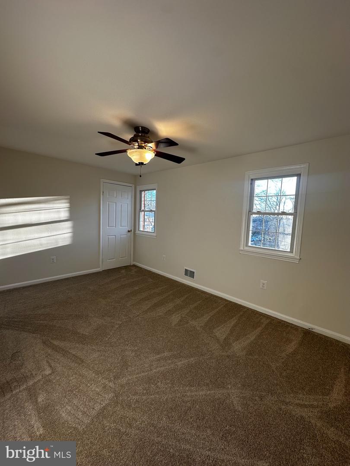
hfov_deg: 85.7
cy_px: 233
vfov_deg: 102.1
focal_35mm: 14
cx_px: 175
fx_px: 189
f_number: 2.2
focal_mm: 2.22
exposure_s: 1/150
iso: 40
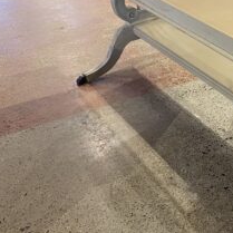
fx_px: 419
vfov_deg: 31.0
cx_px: 261
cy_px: 89
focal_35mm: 55
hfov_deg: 28.1
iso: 500
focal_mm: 4.25
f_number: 1.8
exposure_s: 1/60
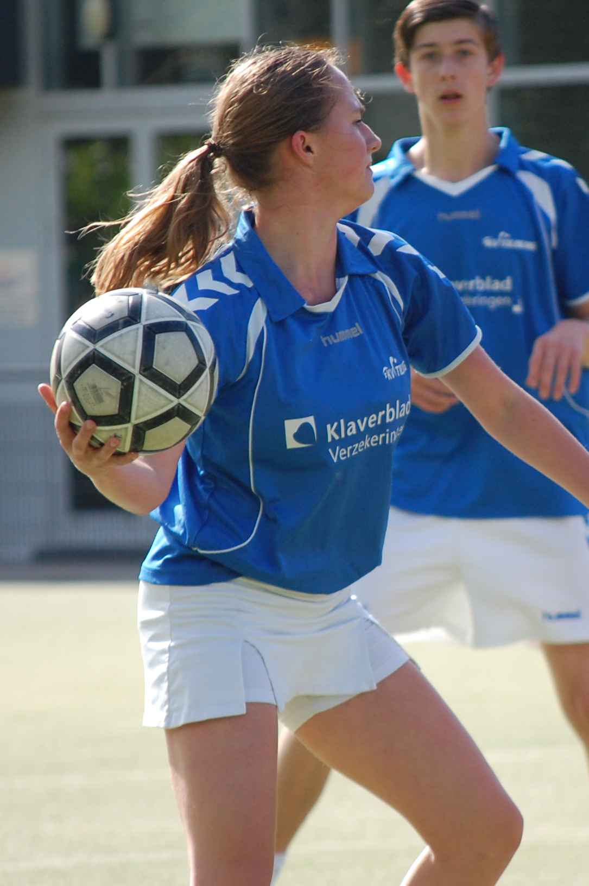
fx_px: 6085
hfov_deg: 5.5
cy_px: 443
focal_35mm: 248
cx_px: 294
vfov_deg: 8.3
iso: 400
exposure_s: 1/800
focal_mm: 165
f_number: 5.3
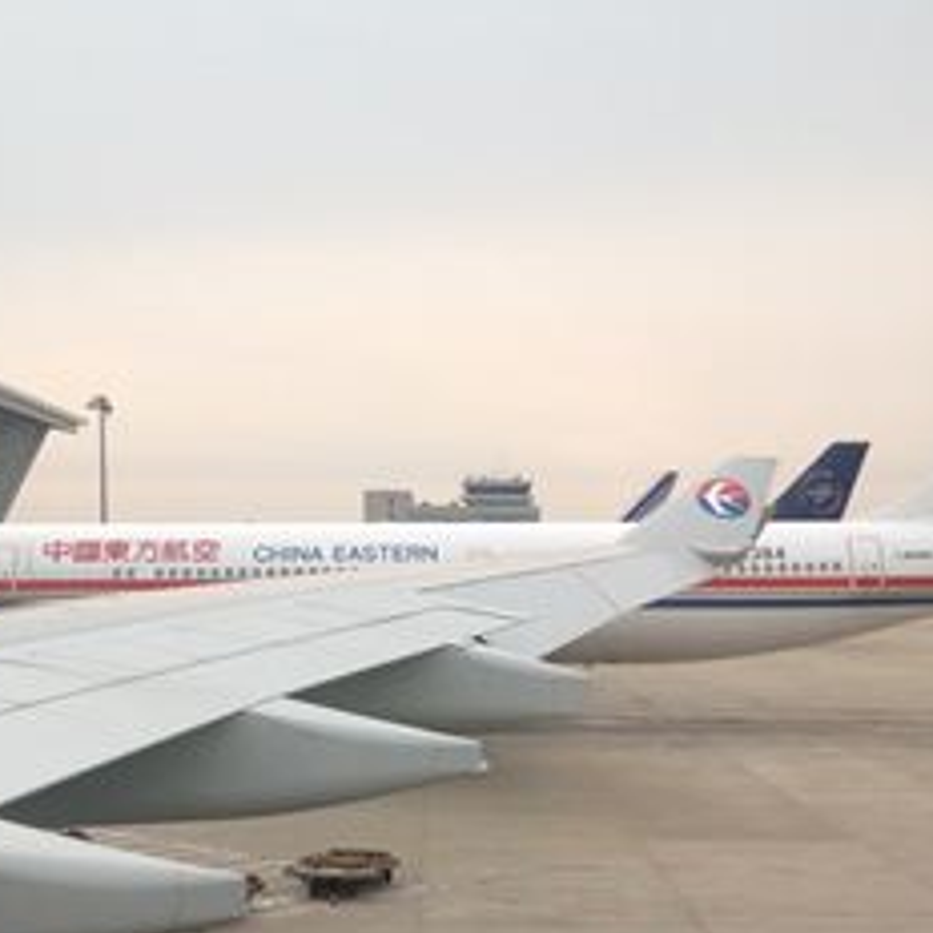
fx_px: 1952
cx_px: 471
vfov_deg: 26.5
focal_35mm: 64
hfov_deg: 26.9
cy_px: 724
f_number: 2.4
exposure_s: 1/736
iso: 64
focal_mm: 4.28
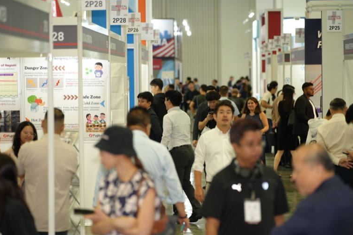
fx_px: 1402
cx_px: 170
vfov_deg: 9.6
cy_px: 120
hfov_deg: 14.4
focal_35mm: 143
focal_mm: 135
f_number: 2.8
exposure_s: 1/200
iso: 1250
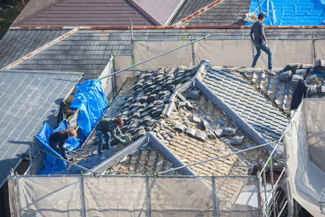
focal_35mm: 85
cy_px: 108
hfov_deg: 23.9
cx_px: 162
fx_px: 767
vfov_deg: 16.1
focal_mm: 85
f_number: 3.5
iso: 100
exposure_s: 1/1000
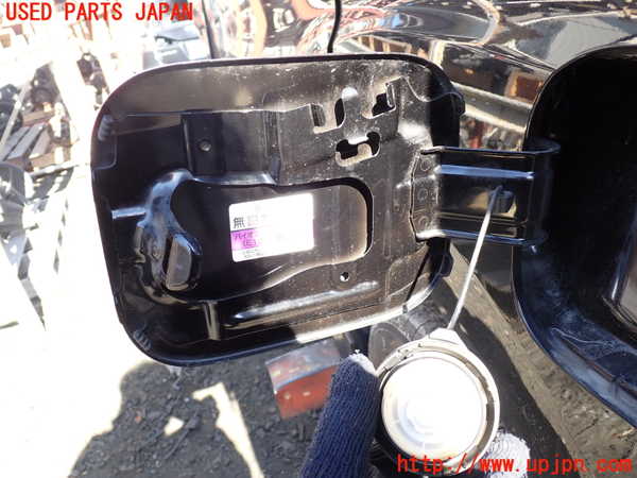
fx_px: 552
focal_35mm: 30
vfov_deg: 46.8
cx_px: 318
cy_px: 239
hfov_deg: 60.0
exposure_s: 1/80
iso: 100
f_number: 3.2
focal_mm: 5.4
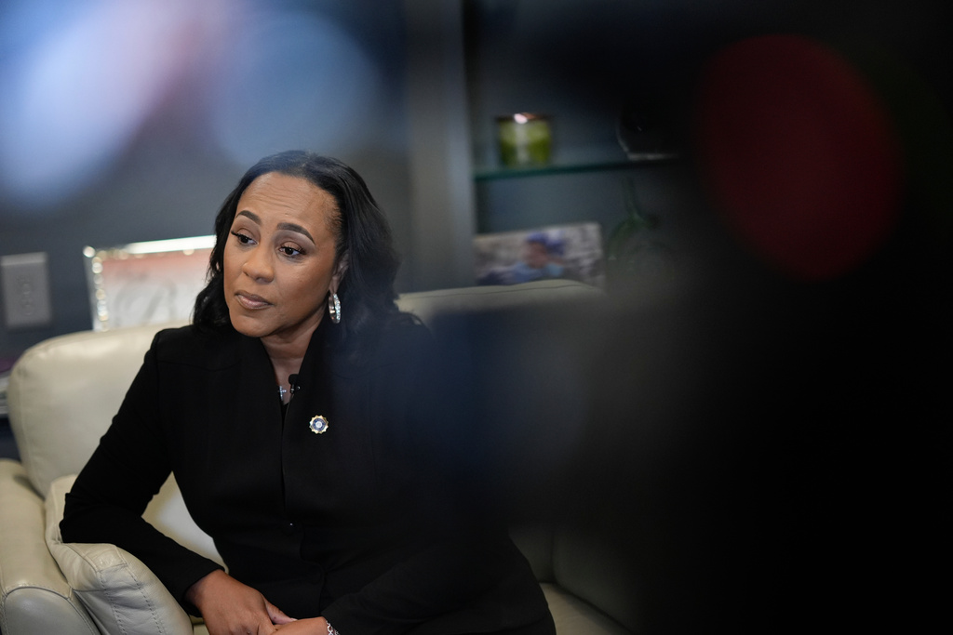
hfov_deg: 23.9
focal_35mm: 85
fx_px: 2250
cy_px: 318
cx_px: 476
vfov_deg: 16.1
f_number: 1.4
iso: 1600
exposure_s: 1/2000
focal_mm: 85
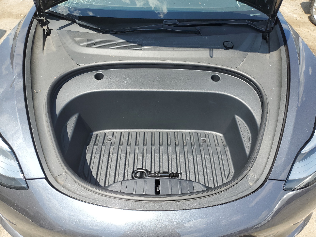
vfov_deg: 53.1
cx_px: 158
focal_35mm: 26
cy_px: 118
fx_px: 237
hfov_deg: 67.3
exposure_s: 1/1250
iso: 50
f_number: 1.5
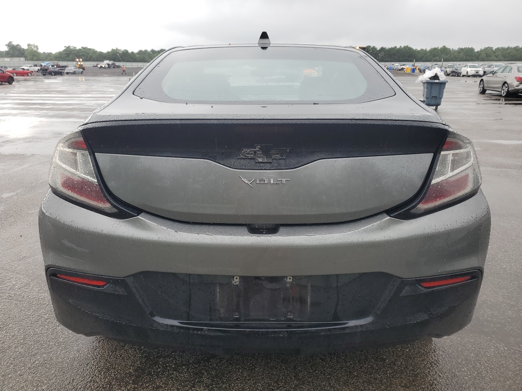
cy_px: 196
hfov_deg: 67.3
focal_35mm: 26
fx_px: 392
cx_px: 261
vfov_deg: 53.1
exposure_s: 1/139
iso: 50
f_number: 1.5
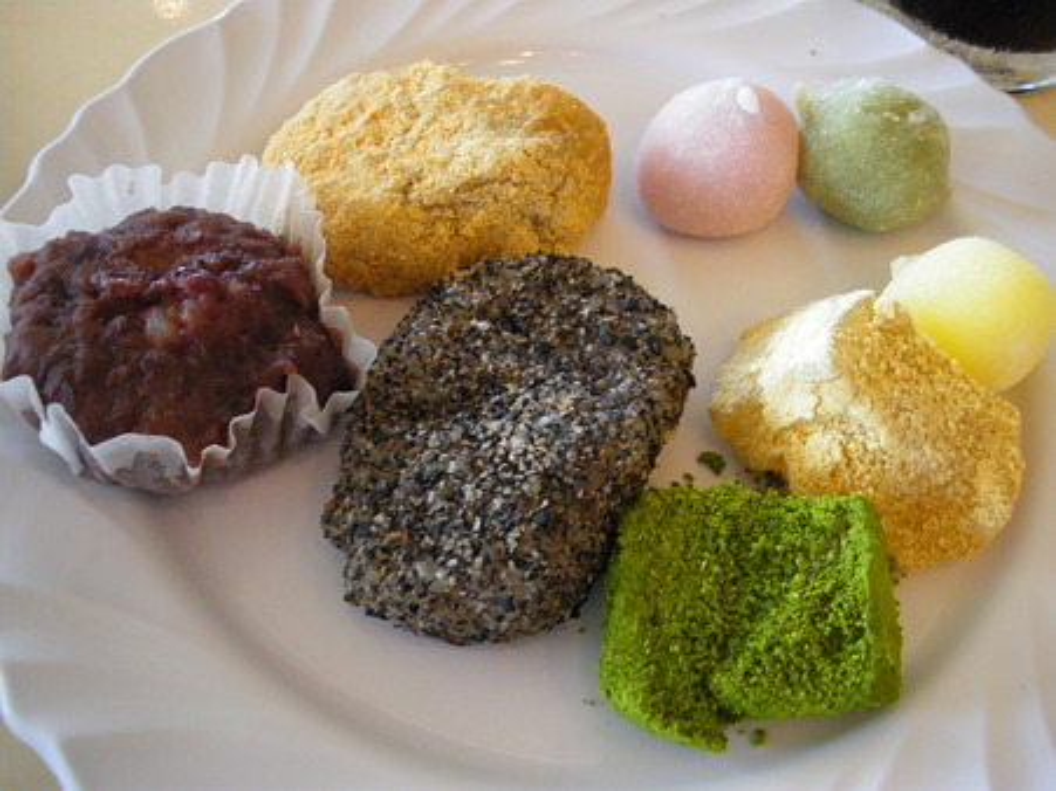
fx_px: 1098
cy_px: 396
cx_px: 528
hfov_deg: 51.4
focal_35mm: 36
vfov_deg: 39.6
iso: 400
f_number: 3.5
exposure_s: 1/50
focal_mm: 6.3
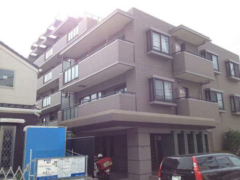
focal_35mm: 35
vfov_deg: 40.7
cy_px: 90
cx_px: 120
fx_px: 243
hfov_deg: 52.6
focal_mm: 4.28
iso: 50
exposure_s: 1/600
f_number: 2.4
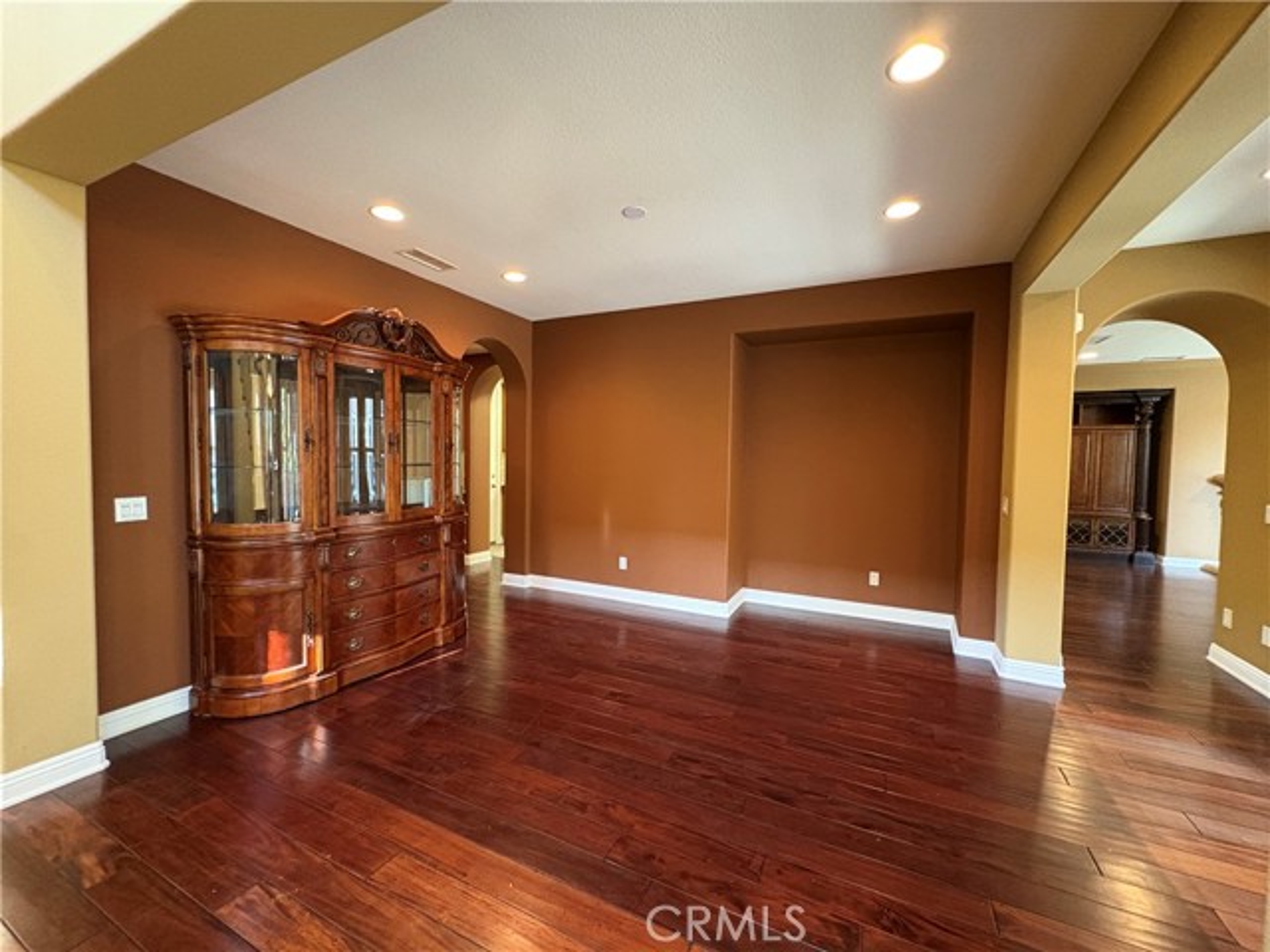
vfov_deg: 85.7
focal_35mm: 14
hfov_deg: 102.1
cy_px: 476
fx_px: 514
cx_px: 635
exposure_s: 1/40
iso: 800
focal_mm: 2.22
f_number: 2.2
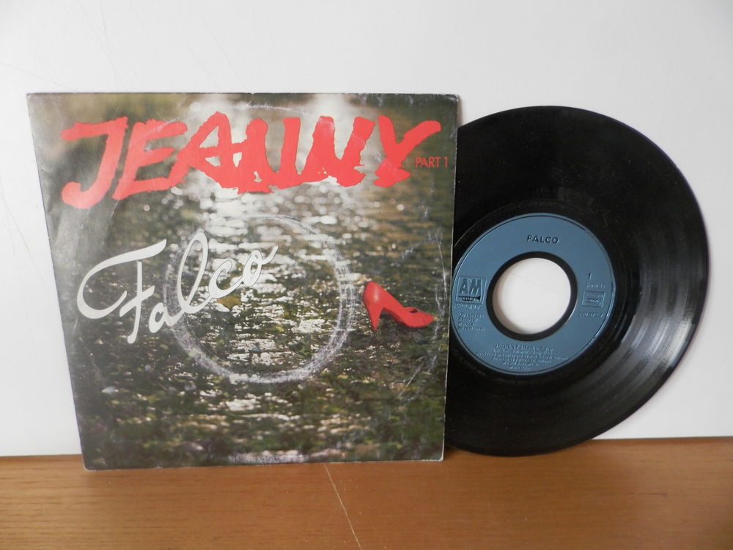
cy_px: 275
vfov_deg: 54.9
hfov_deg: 69.4
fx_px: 529
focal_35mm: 25
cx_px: 366
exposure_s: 1/25
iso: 200
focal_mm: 4.5
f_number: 3.1
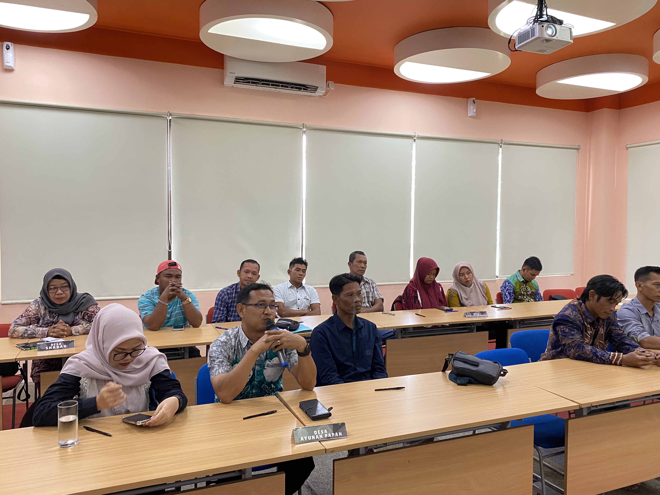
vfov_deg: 53.1
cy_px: 248
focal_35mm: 26
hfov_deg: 67.3
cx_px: 330
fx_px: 496
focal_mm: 4.25
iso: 400
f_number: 1.8
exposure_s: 1/60
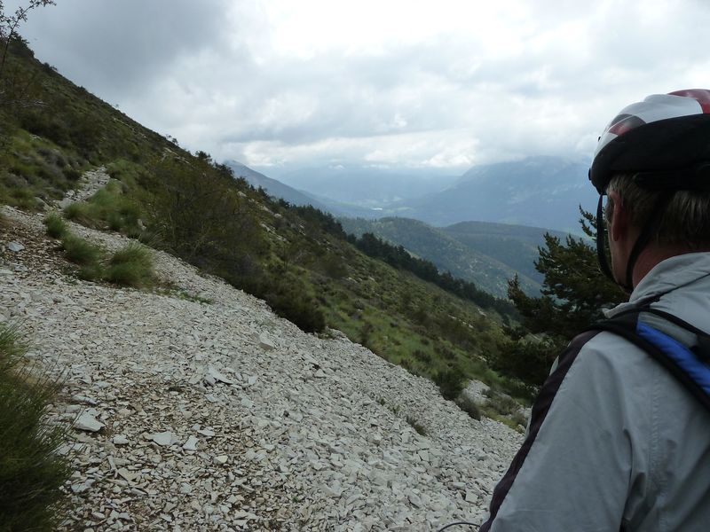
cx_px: 355
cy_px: 266
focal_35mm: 25
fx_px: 513
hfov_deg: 69.4
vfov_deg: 54.9
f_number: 5
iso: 125
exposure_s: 1/400
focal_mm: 4.1
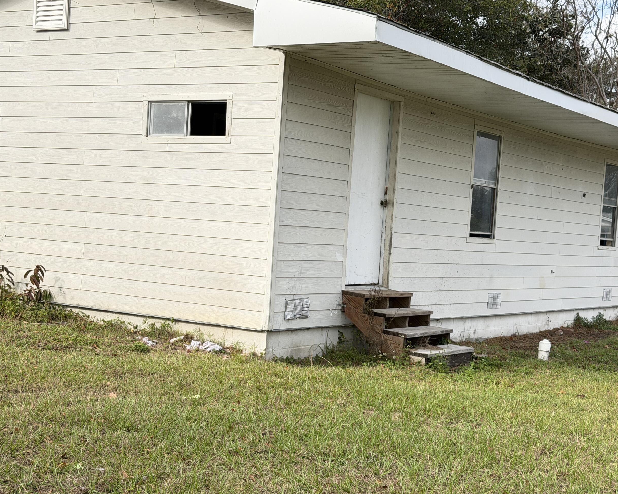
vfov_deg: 26.2
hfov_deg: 32.5
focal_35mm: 58
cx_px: 324
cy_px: 257
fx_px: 1061
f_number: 1.78
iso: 64
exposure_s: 1/2577
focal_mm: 6.76
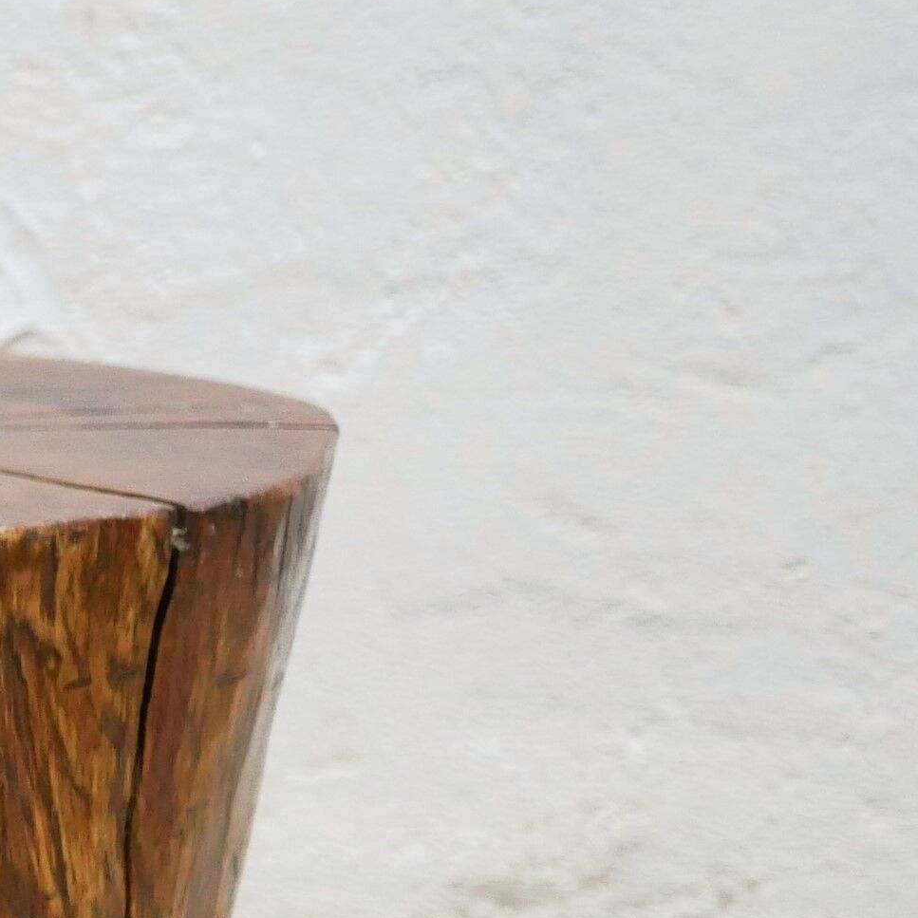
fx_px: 5041
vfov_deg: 10.4
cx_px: -1193
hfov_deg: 9.4
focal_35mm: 168
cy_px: 622
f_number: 1.7
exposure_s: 1/60
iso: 1000
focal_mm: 20
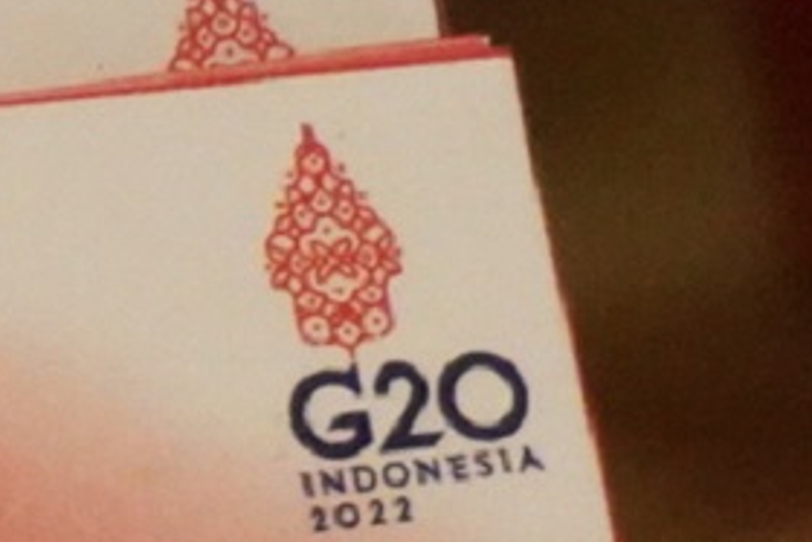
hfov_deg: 3.0
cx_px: -812
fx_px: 15255
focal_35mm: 676
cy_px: 496
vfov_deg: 2.0
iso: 12800
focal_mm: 70
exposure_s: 1/160
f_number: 5.6
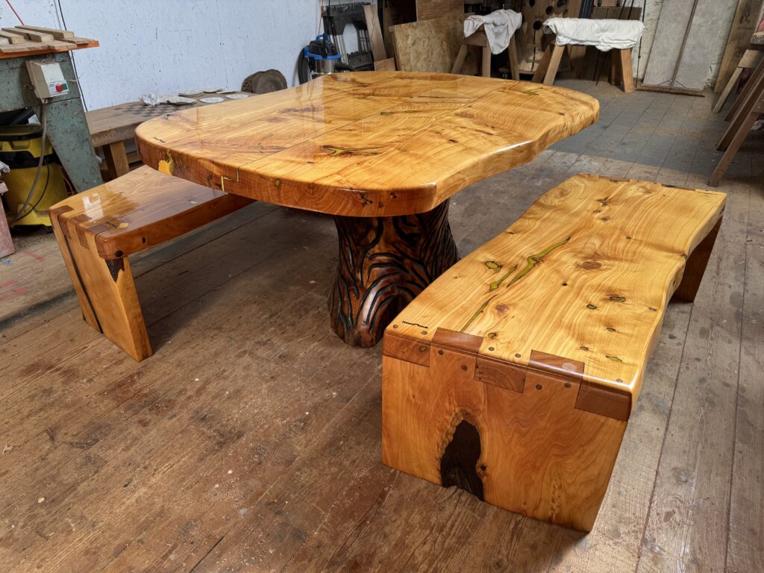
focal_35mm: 24
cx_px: 382
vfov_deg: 56.8
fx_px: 530
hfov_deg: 71.6
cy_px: 286
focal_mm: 6.76
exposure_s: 1/121
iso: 80
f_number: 1.78
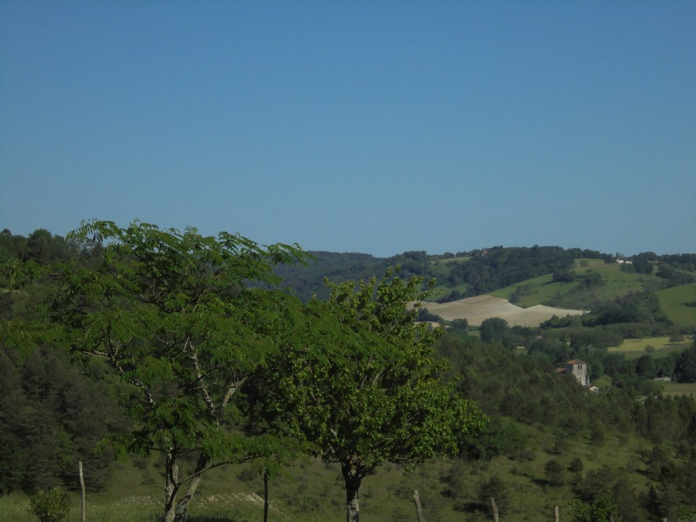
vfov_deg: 13.8
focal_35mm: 107
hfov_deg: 18.4
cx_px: 348
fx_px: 2151
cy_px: 261
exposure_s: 1/1000
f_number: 5.1
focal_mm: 19.2
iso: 100
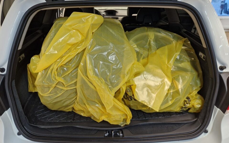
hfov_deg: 70.4
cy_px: 62
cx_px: 115
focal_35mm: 26
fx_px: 162
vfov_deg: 47.5
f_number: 1.8
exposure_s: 1/100
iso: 200
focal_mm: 5.4
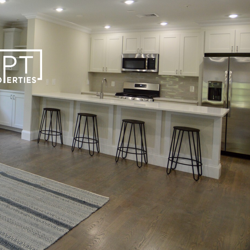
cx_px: -27
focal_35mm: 34
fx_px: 278
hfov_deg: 39.3
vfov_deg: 46.9
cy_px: 66
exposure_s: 1/100
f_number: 5
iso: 400
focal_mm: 12
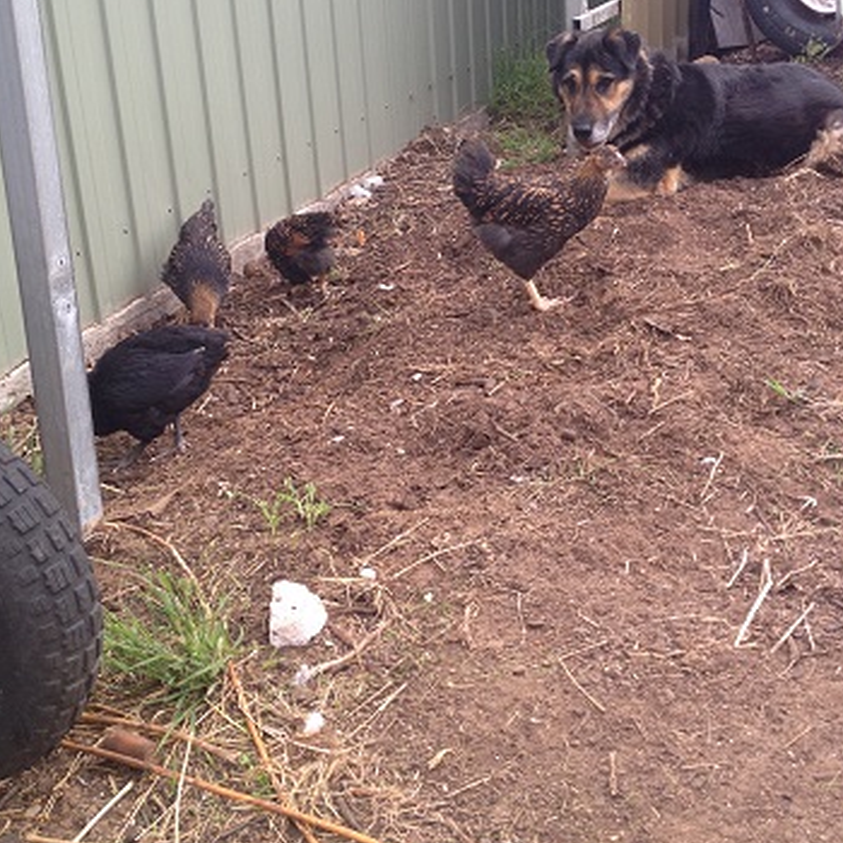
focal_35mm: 53
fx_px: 1460
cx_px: 496
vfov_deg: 32.1
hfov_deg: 32.1
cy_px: 323
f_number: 2.4
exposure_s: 1/231
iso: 50
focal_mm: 4.28
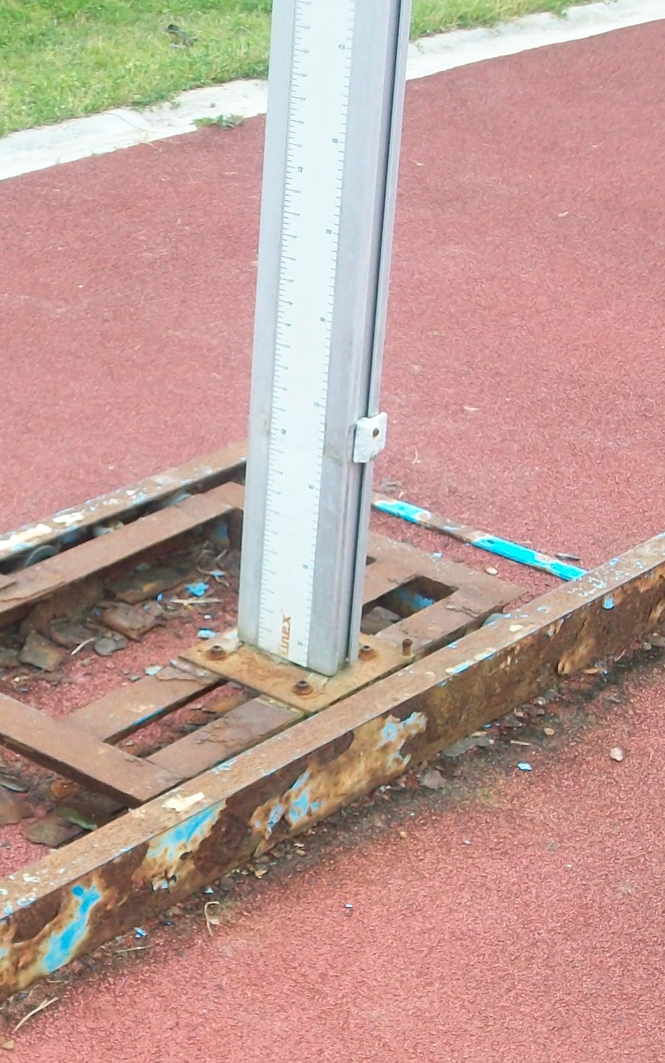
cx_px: 149
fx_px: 2348
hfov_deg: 16.0
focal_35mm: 81
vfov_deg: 25.5
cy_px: 634
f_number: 3.2
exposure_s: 1/80
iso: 120
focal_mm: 7.1
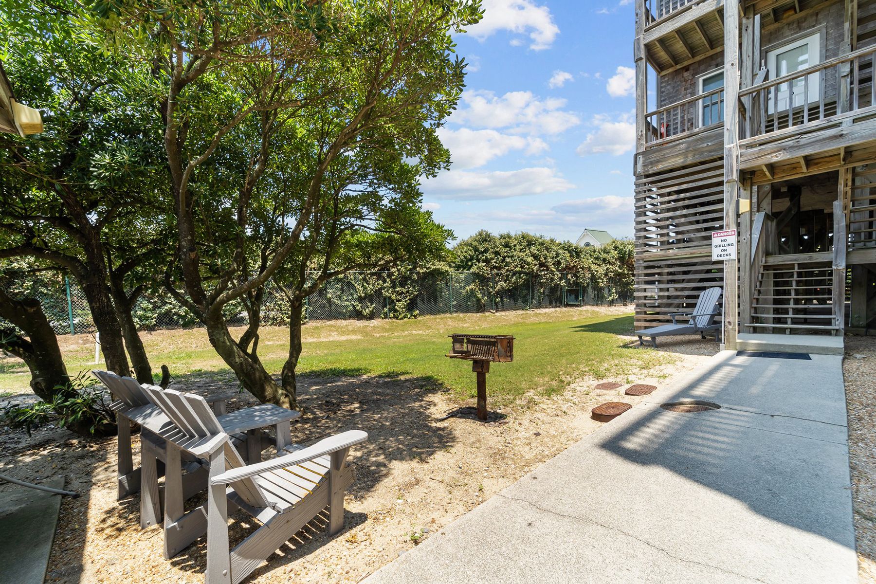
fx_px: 341
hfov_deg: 104.3
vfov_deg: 81.2
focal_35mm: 14
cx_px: 438
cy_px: 292
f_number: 8
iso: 100
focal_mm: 14
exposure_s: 1/200
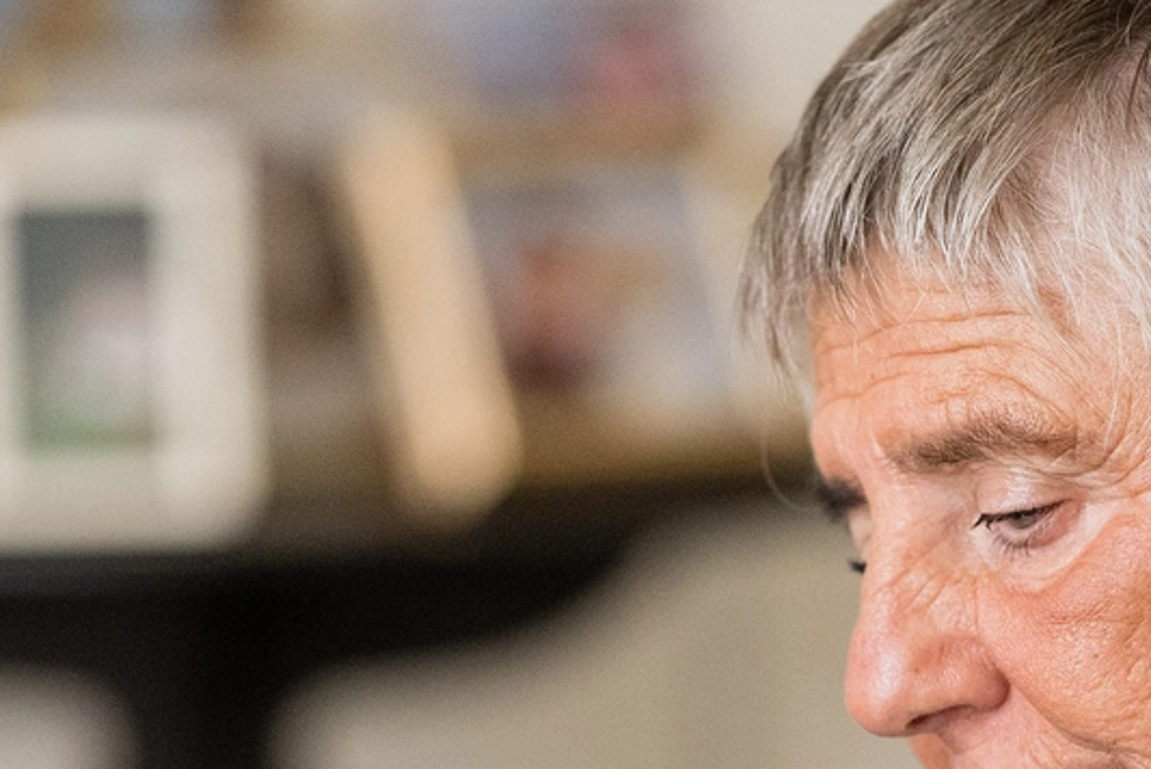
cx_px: 758
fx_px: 8157
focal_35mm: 255
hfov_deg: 8.1
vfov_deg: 5.4
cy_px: 1038
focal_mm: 85
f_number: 1.8
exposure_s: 1/640
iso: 2500
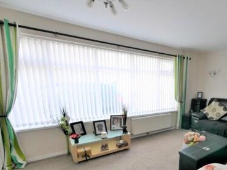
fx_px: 144
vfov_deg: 59.2
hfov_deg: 70.8
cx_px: 172
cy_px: 118
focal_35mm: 22
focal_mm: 7
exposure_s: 1/125
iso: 200
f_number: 4
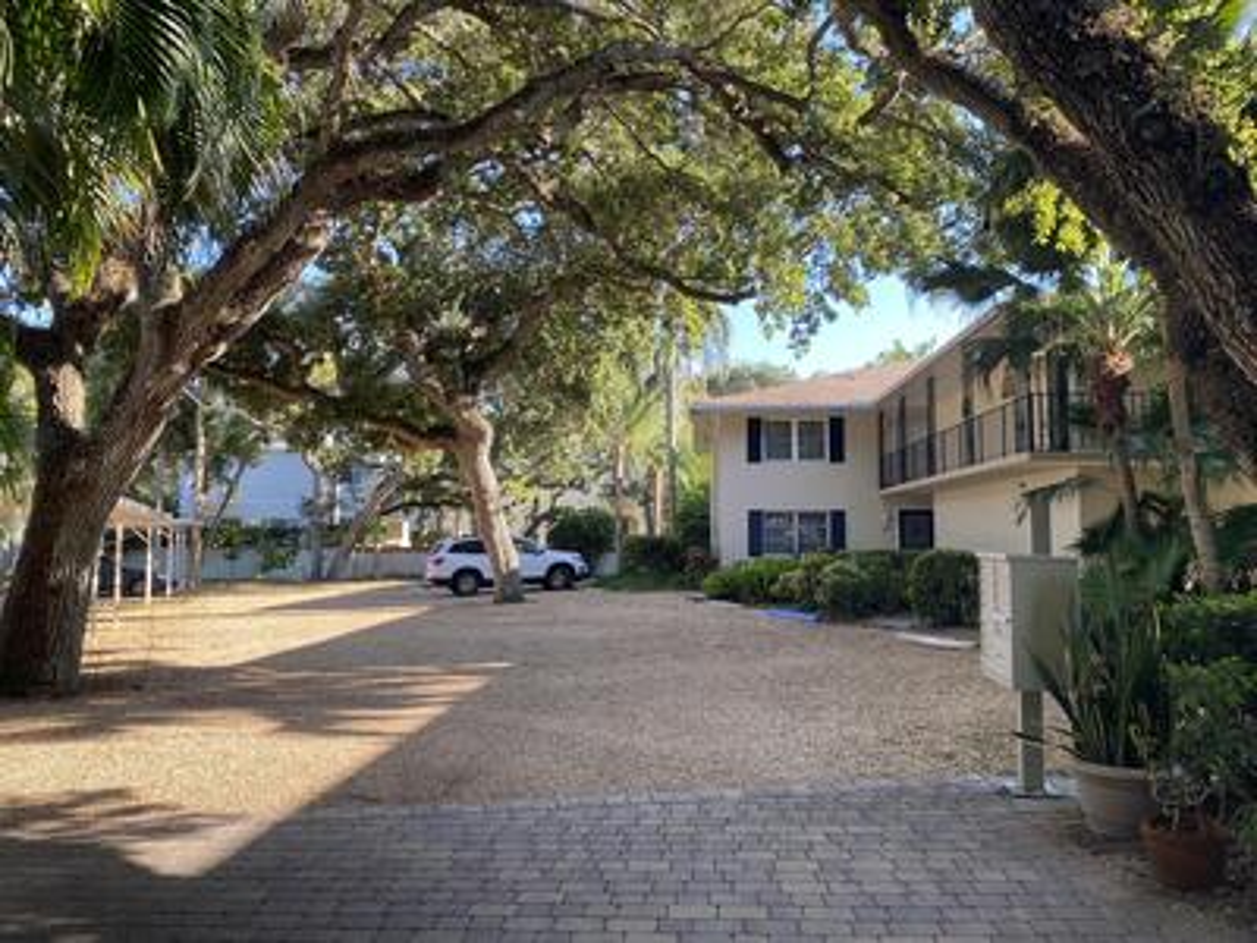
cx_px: 628
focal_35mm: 26
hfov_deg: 67.3
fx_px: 944
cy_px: 472
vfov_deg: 53.1
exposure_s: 1/196
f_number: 1.8
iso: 32
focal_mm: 4.25
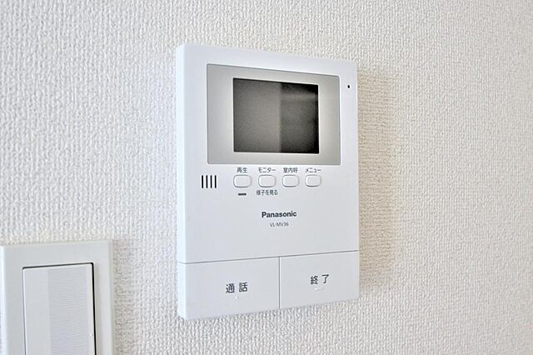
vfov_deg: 36.8
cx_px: 266
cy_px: 178
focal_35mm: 36
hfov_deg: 53.2
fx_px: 533
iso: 320
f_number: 4.5
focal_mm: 24
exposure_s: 1/40
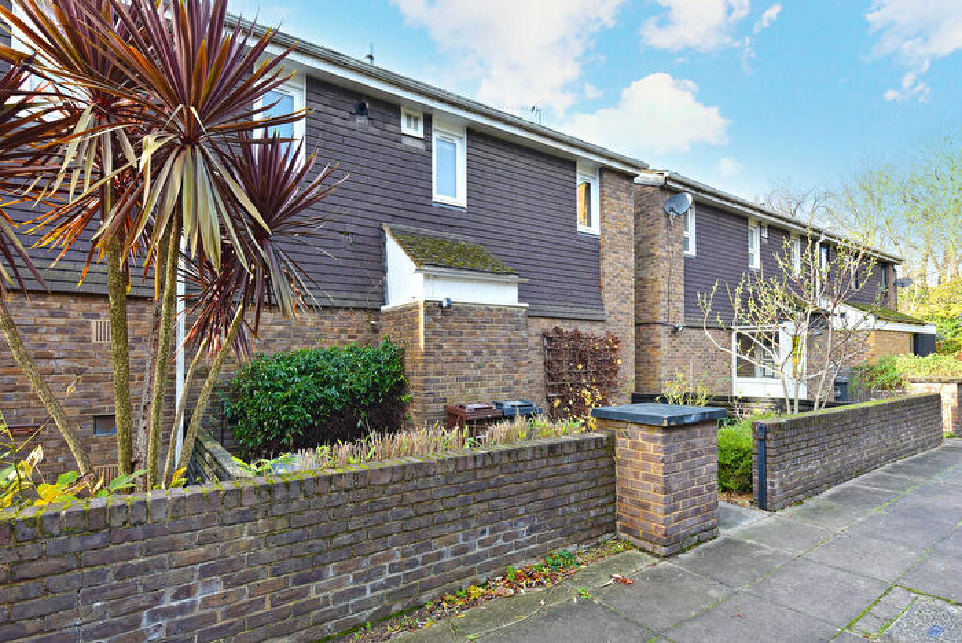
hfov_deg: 90.0
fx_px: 481
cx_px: 481
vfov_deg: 67.5
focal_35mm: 18
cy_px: 322
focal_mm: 18
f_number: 8
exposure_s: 1/60
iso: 200
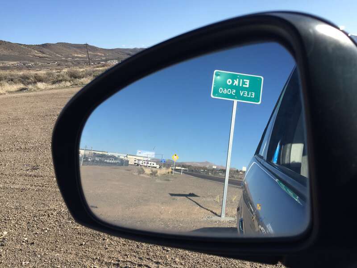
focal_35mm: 29
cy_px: 134
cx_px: 178
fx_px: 299
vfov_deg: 48.2
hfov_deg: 61.7
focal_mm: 4.15
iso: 32
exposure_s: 1/1522
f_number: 2.2
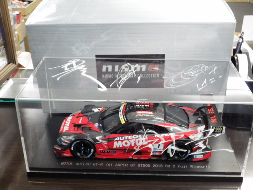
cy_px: 95
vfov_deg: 29.1
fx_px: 365
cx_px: 126
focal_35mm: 50
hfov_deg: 38.2
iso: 800
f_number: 3.8
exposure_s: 1/30
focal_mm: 9
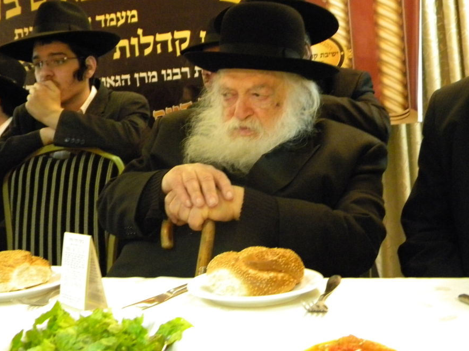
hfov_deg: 44.8
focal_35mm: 42
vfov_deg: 34.3
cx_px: 221
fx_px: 569
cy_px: 167
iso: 800
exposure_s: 1/41.7
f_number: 3.7
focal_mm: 6.4
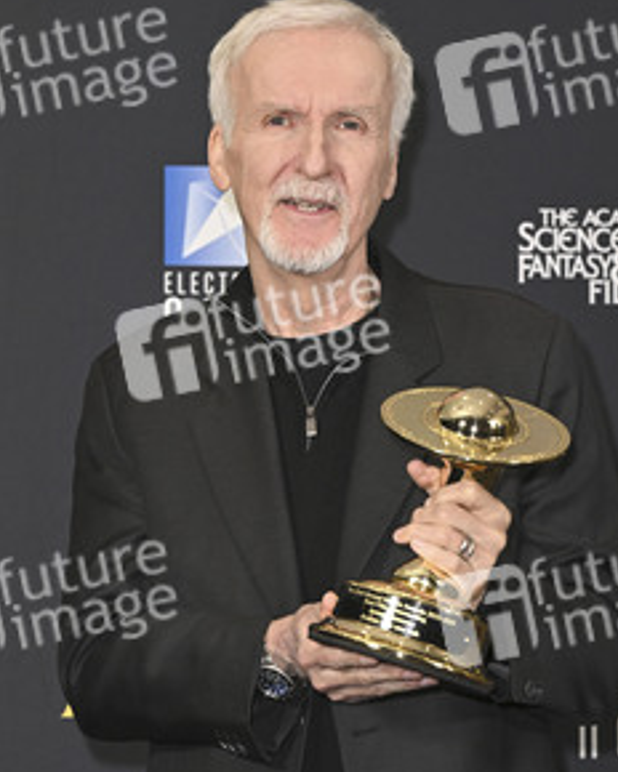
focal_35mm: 114
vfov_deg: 16.8
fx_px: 2606
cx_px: 330
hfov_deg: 13.5
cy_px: 471
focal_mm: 88
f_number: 5.6
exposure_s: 1/320
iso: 2000
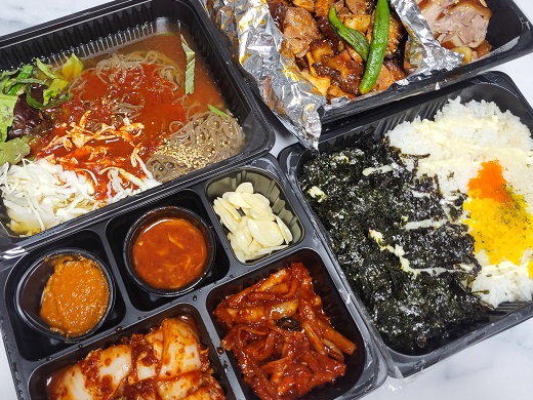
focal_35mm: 30
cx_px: 233
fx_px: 462
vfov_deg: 46.8
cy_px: 184
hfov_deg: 59.8
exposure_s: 1/120
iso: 320
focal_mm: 4.25
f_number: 1.8
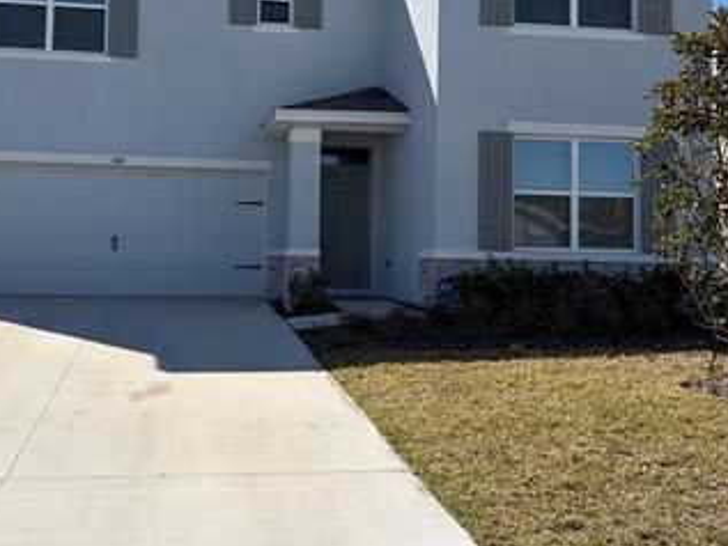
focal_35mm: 41
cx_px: 299
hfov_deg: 45.6
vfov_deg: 35.0
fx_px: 863
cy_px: 205
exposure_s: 1/5348
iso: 64
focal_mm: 5.96
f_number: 1.6
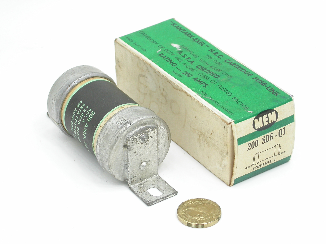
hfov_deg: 15.9
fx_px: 1168
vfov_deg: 12.0
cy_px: 122
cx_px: 163
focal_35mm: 124
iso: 100
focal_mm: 25.7
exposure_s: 1/47.6
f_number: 4.4
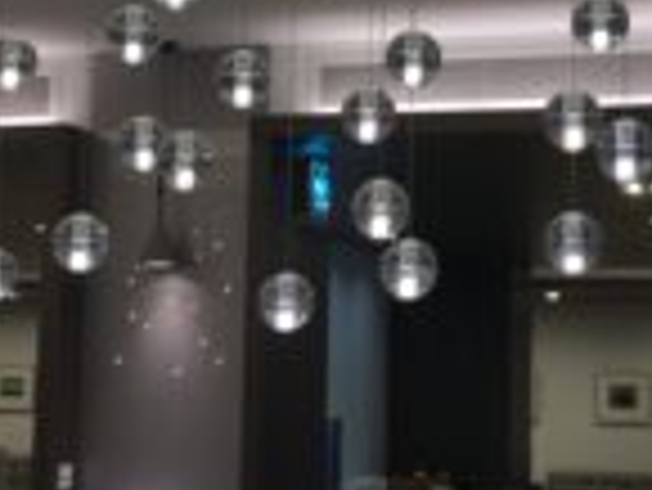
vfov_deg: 18.5
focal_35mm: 80
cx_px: 373
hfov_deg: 24.4
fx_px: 1508
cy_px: 211
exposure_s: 1/50
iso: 32
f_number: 2.2
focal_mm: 4.15
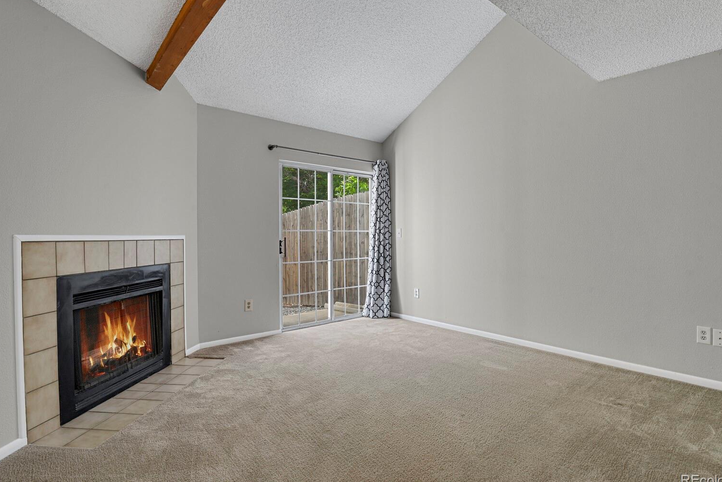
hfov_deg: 89.9
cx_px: 376
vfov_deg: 67.4
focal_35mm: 18
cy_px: 235
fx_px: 361
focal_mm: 17
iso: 250
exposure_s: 1
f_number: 8
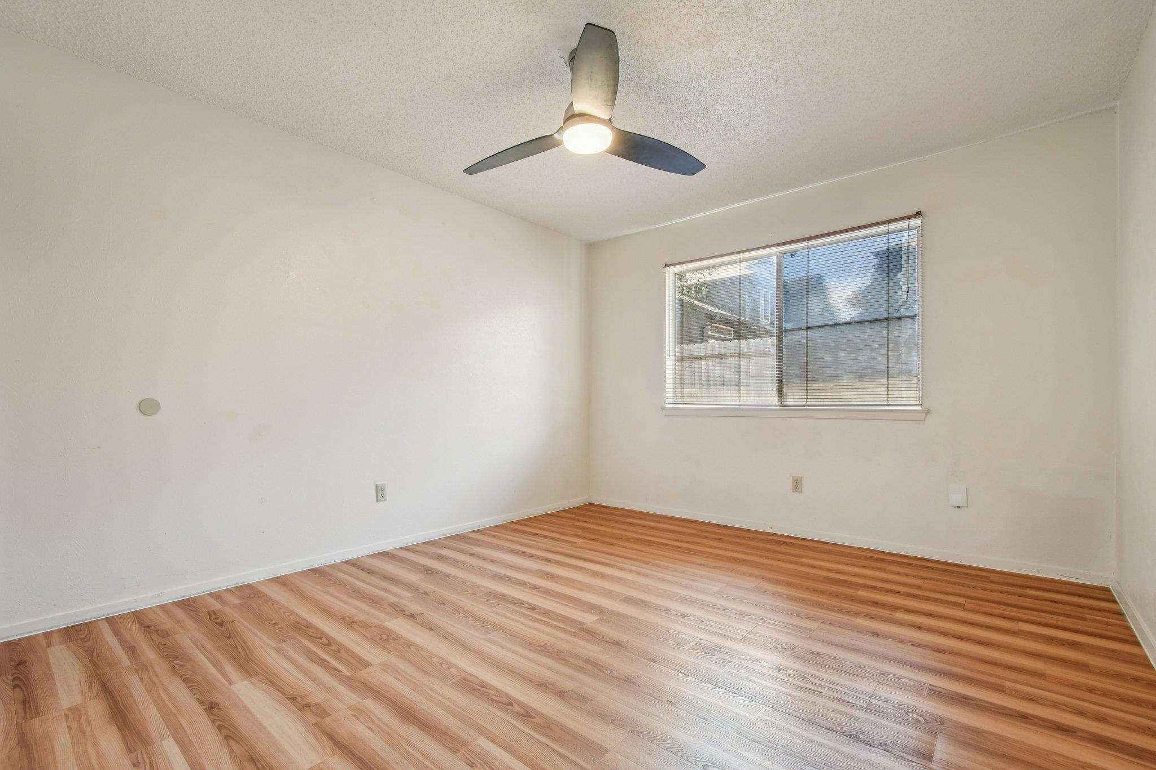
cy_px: 385
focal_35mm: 15
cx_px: 578
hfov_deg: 100.4
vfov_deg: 77.3
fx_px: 482
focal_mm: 10
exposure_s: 1/20
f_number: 8
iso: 400
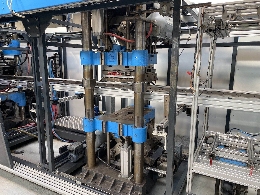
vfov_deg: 53.1
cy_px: 98
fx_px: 195
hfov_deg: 67.3
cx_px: 130
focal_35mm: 26
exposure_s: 1/113
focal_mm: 4.25
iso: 125
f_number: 1.8
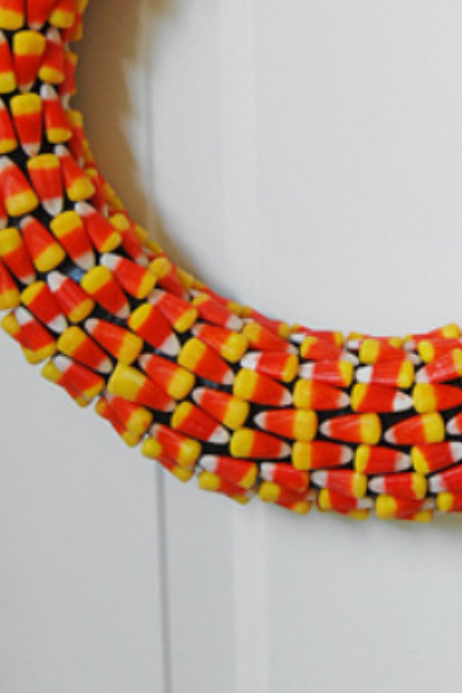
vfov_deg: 30.4
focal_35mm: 64
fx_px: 1232
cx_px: 372
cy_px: 106
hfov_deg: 21.0
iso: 400
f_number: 6.3
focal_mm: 24
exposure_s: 1/10
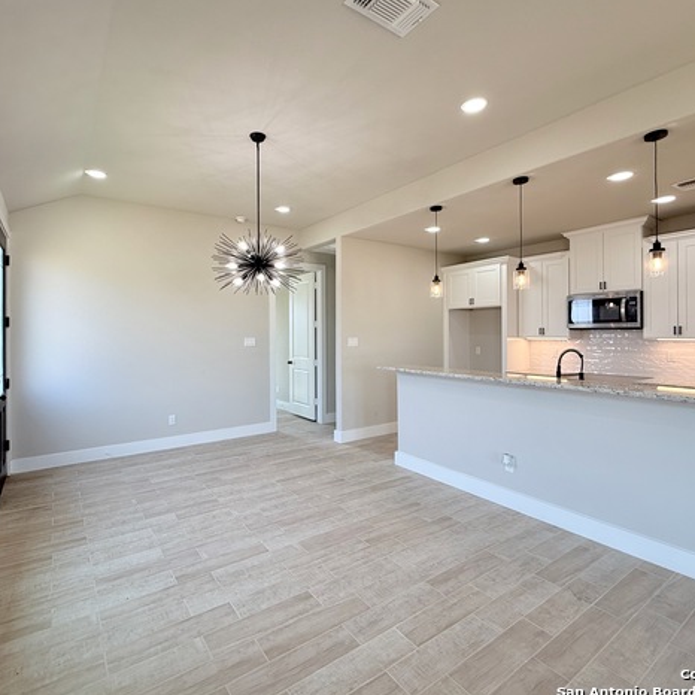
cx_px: 322
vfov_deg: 84.0
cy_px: 343
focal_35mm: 17
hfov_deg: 83.8
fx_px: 386
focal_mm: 2.22
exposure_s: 1/120
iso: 64
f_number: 2.2
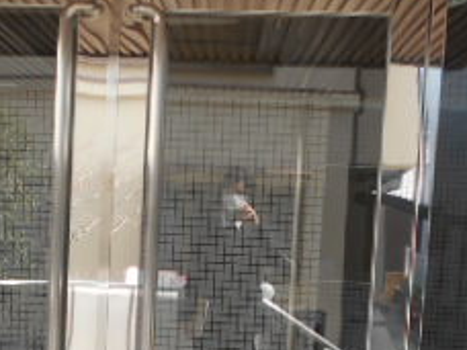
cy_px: 330
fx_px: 985
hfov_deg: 26.2
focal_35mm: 73
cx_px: 92
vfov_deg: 19.7
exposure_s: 1/125
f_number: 3.2
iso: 80
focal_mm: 4.6
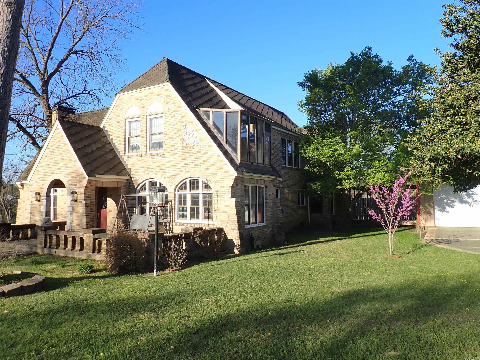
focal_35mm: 25
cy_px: 180
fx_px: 347
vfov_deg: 54.9
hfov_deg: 69.4
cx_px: 240
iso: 100
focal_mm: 4.5
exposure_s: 1/800
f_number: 2.8
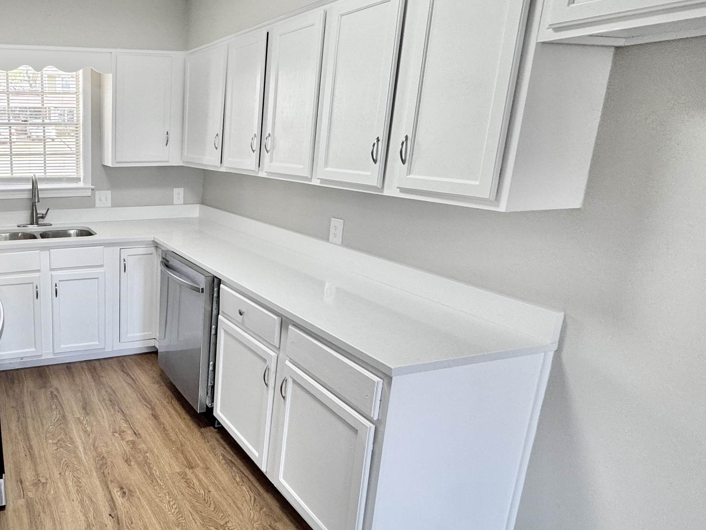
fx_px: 510
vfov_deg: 54.9
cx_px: 99
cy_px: 253
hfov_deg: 61.0
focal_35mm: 25
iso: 125
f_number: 2.2
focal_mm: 2.22
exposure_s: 1/120
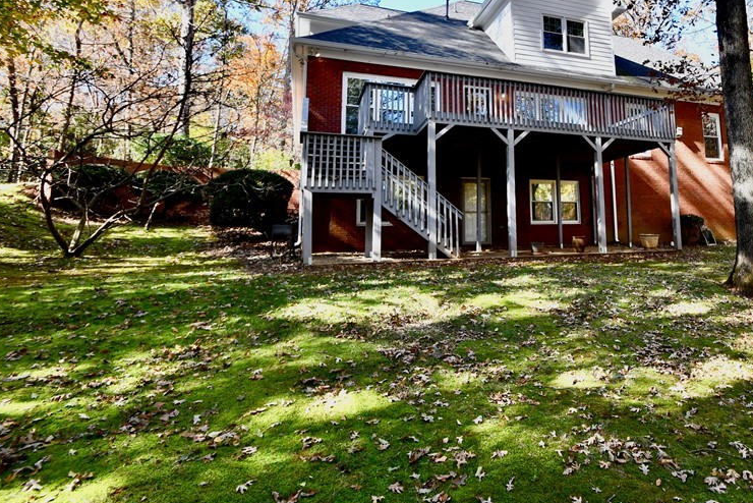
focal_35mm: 22
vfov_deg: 56.1
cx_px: 522
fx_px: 460
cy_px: 170
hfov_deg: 75.2
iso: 400
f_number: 5
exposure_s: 1/250
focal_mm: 10
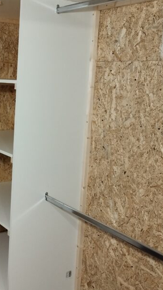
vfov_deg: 46.2
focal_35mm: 44
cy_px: 121
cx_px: -7
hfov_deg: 25.5
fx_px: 339
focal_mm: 5.89
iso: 980
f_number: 1.89
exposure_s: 1/33.3
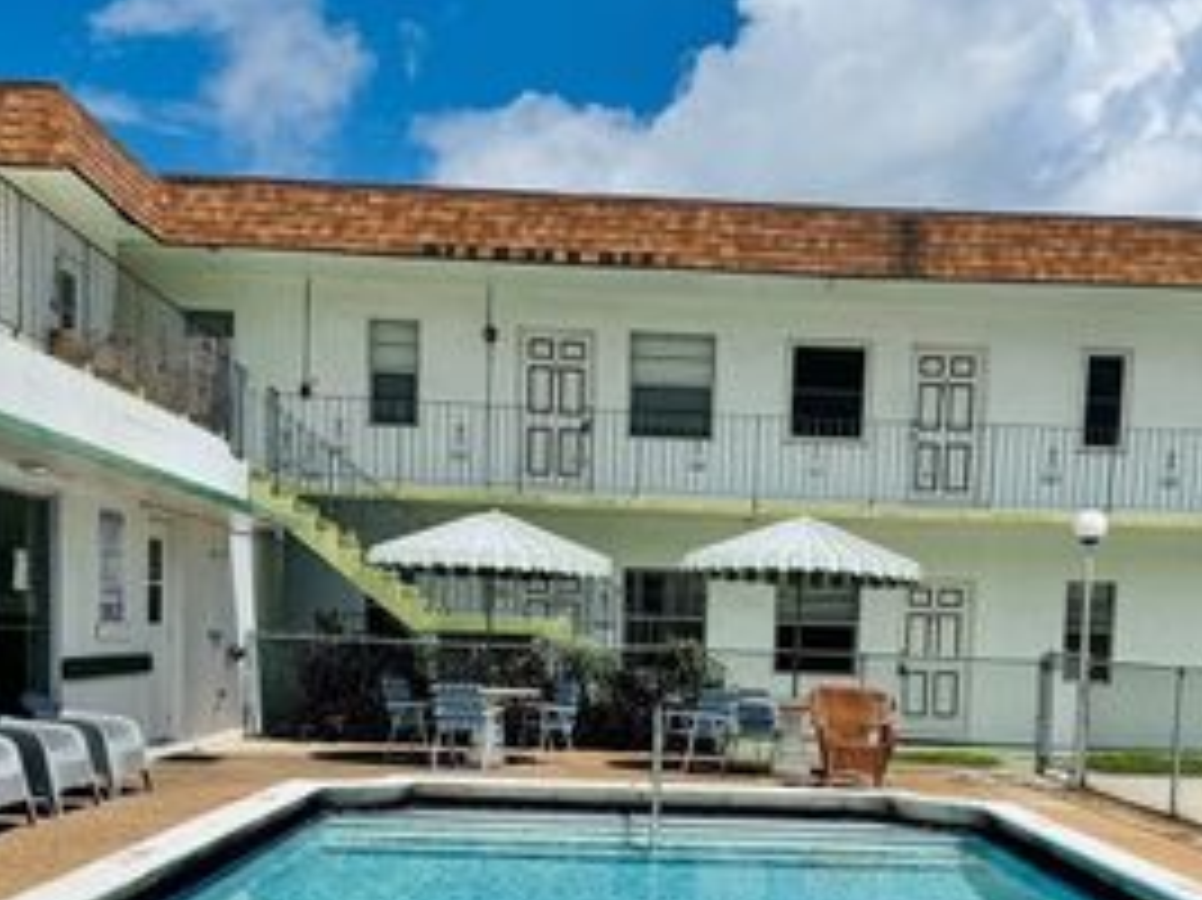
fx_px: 1562
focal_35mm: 45
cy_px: 767
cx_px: 675
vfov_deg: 31.0
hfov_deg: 42.0
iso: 80
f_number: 1.78
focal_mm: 6.76
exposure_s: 1/12346
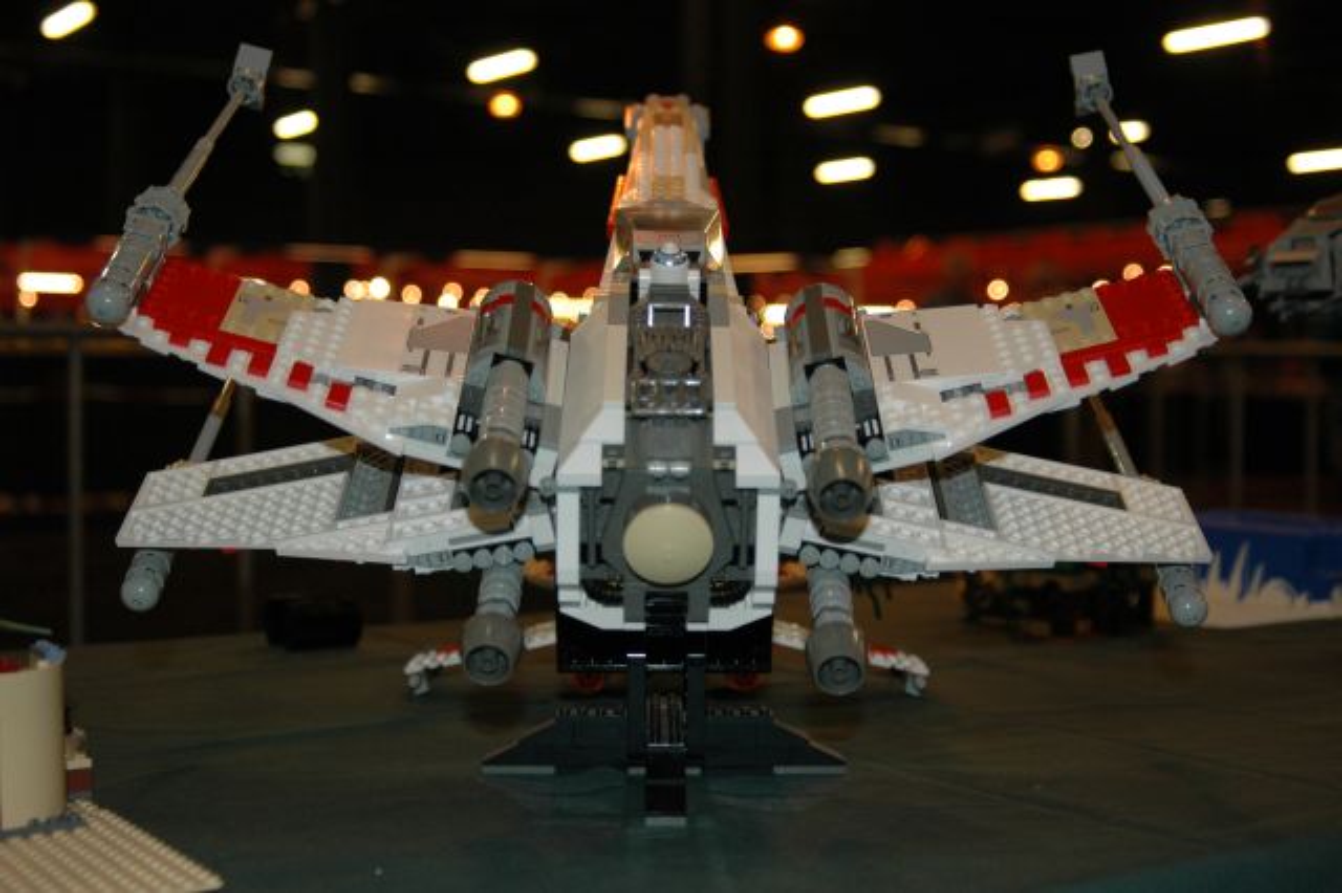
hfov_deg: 38.9
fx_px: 1900
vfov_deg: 26.5
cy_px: 446
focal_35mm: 51
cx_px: 671
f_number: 3.5
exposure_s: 1/60
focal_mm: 34
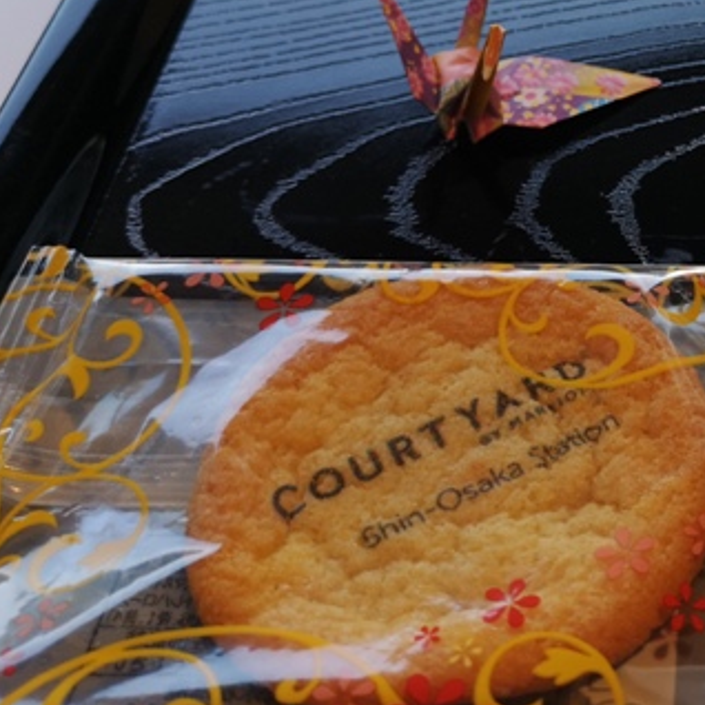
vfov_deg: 27.8
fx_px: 1383
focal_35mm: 60
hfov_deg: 26.7
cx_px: 738
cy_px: 100
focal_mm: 3.95
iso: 80
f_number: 1.8
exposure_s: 1/50
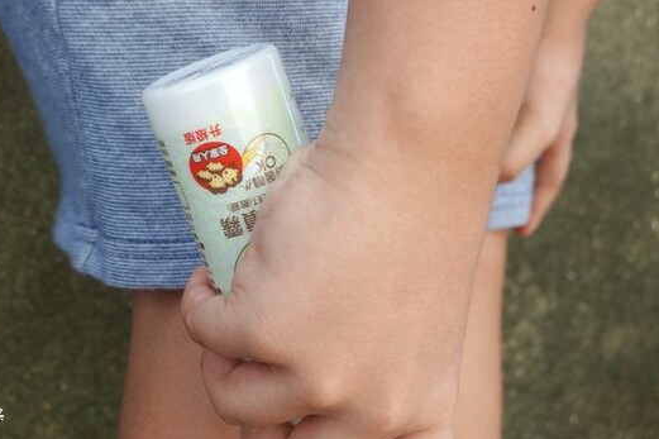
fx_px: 1372
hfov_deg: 26.8
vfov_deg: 18.1
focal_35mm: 75
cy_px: 296
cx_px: 196
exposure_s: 1/100
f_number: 4
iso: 125
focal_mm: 16.86
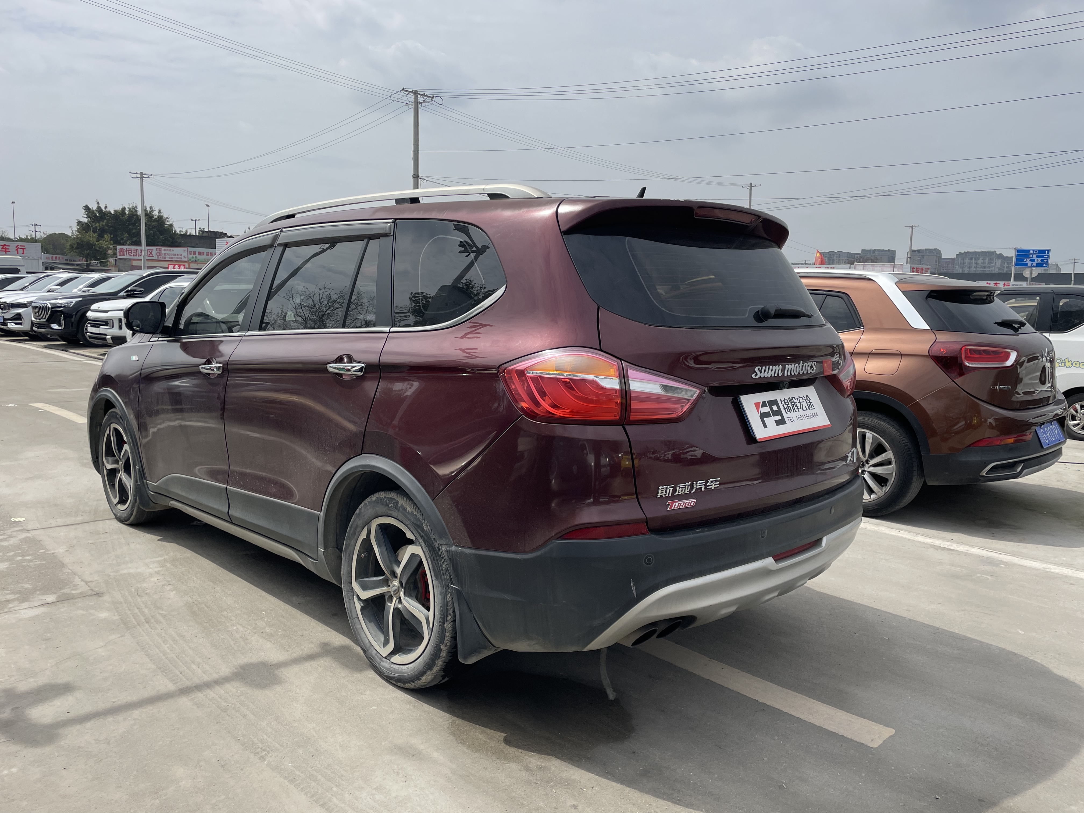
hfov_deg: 67.3
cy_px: 406
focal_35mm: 26
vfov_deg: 53.1
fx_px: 814
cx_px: 542
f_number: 1.6
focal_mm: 4.2
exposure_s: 1/4831
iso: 32
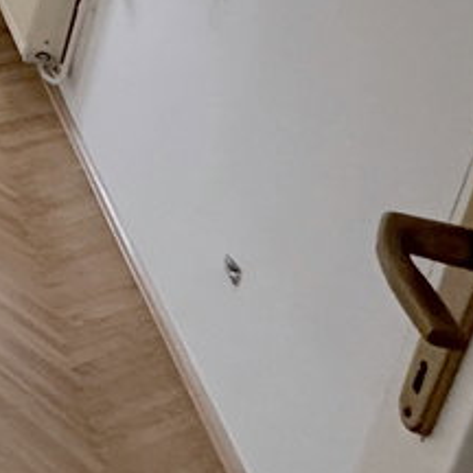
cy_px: -149
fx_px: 943
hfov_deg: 16.1
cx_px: -605
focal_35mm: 61
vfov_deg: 24.4
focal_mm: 2.22
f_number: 2.2
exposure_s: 1/99
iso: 250
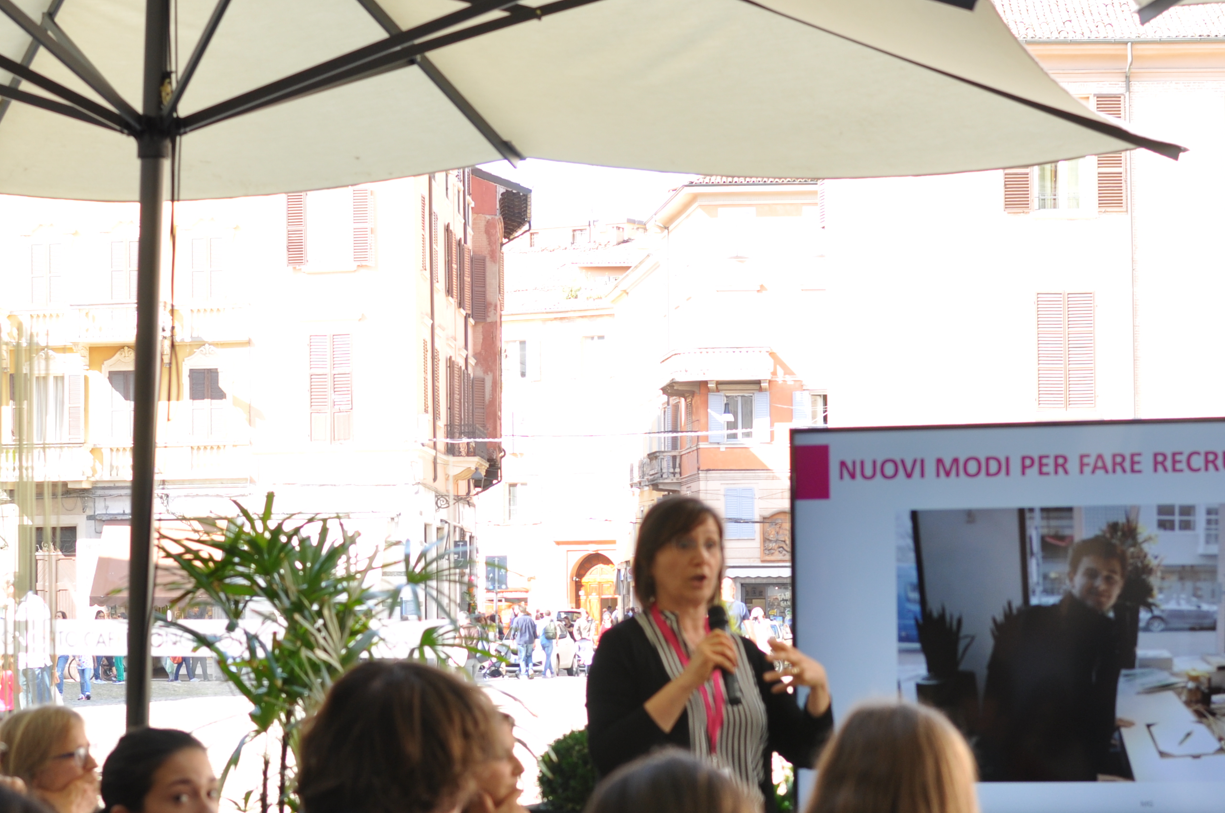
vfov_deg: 15.5
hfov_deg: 23.2
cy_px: 575
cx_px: 608
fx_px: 2985
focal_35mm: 88
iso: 200
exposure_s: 1/125
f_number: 4
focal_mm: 35
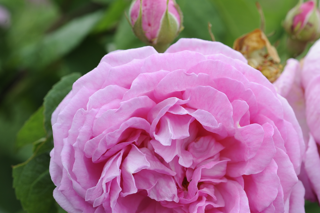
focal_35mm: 114
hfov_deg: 17.8
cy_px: 146
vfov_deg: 12.0
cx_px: 258
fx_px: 1013
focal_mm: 60
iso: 200
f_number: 8
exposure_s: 1/125
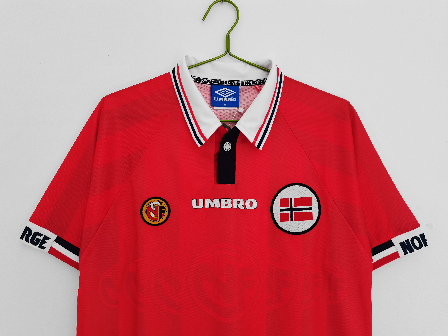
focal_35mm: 26
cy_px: 168
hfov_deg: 67.3
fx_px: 336
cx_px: 224
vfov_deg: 53.1
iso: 125
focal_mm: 5.58
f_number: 1.8
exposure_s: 1/50
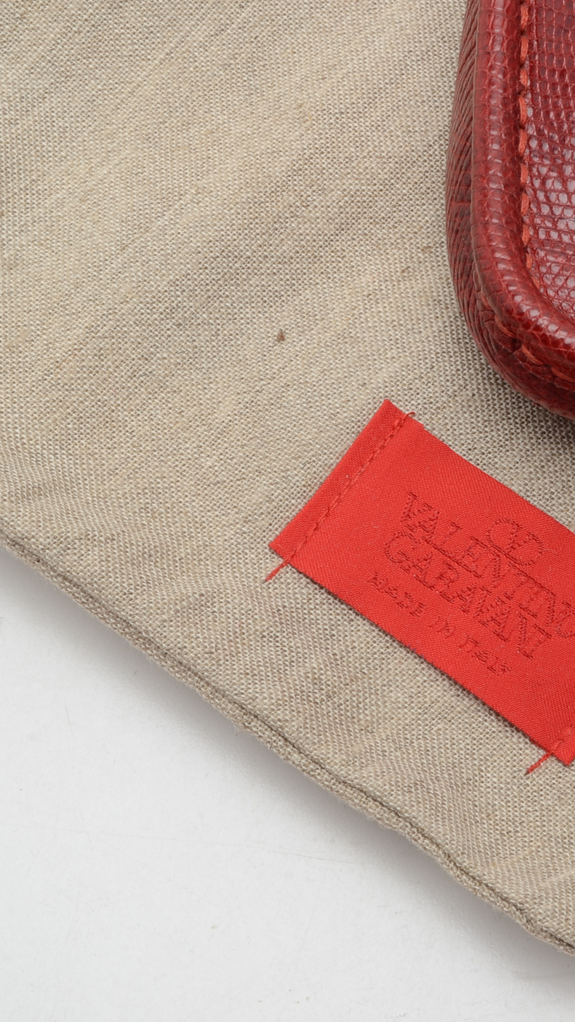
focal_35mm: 91
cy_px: 511
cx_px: 659
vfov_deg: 23.4
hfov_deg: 13.0
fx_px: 2465
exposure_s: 1/100
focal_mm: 38
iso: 100
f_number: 18
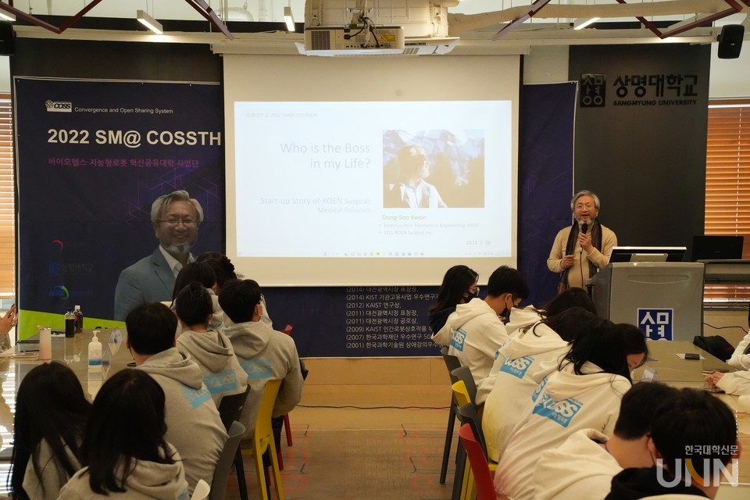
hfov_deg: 27.0
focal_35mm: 75
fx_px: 1562
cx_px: 375
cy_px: 250
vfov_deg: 18.2
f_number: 9
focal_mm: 75
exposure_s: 1/500
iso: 12800
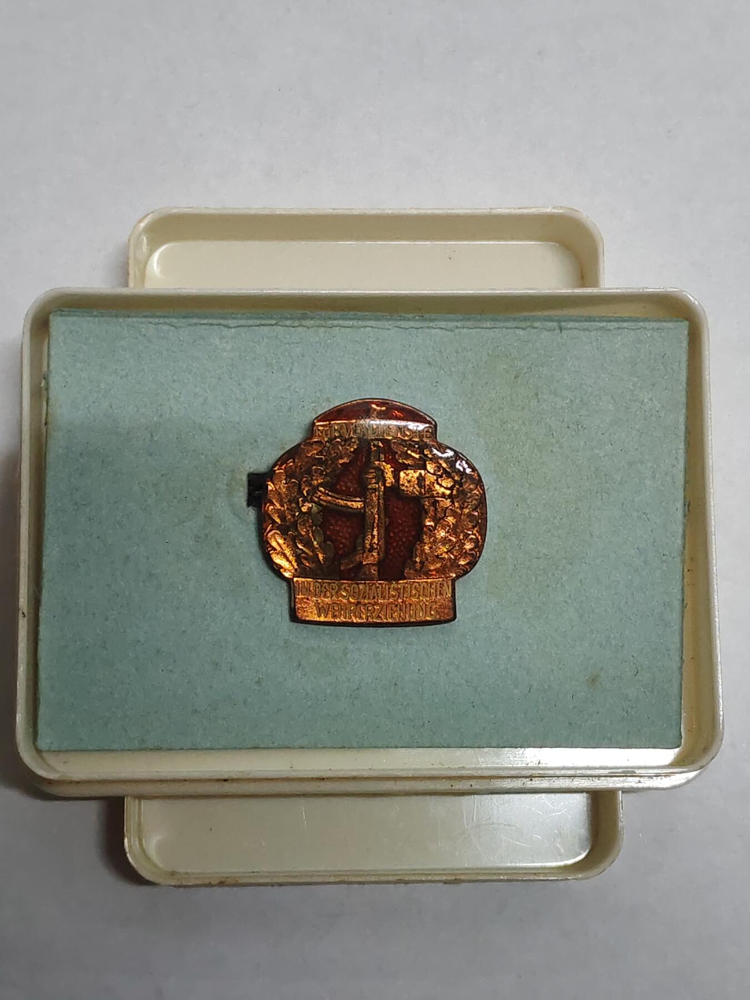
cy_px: 500
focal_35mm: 68
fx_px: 1964
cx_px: 375
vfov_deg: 28.6
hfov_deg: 21.6
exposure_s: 1/25
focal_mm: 5.52
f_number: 1.95
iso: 500
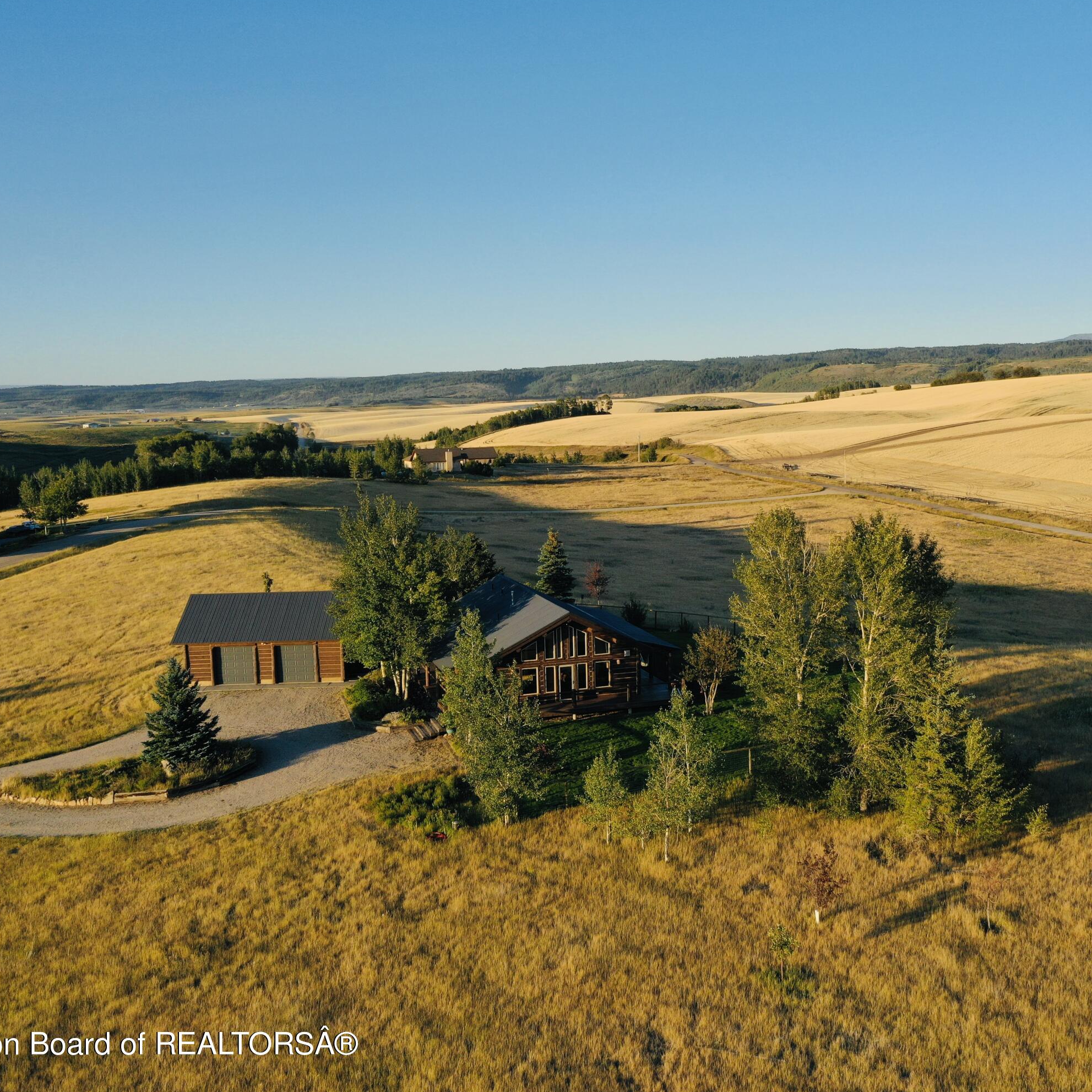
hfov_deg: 45.7
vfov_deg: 46.0
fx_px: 1285
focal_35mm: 36
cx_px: 668
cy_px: 544
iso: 100
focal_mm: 10.26
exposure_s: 1/320
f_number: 5.6
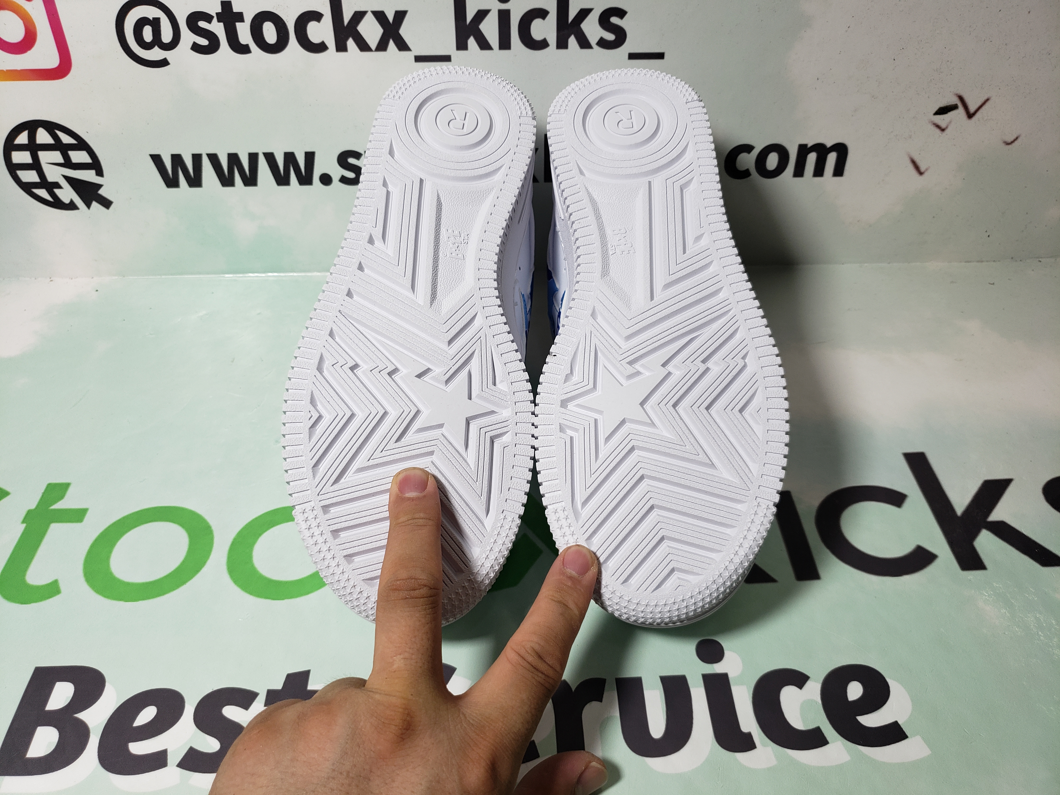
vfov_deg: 53.1
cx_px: 530
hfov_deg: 67.3
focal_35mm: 26
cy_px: 398
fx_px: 796
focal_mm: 4.3
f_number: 1.5
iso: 50
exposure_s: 1/485
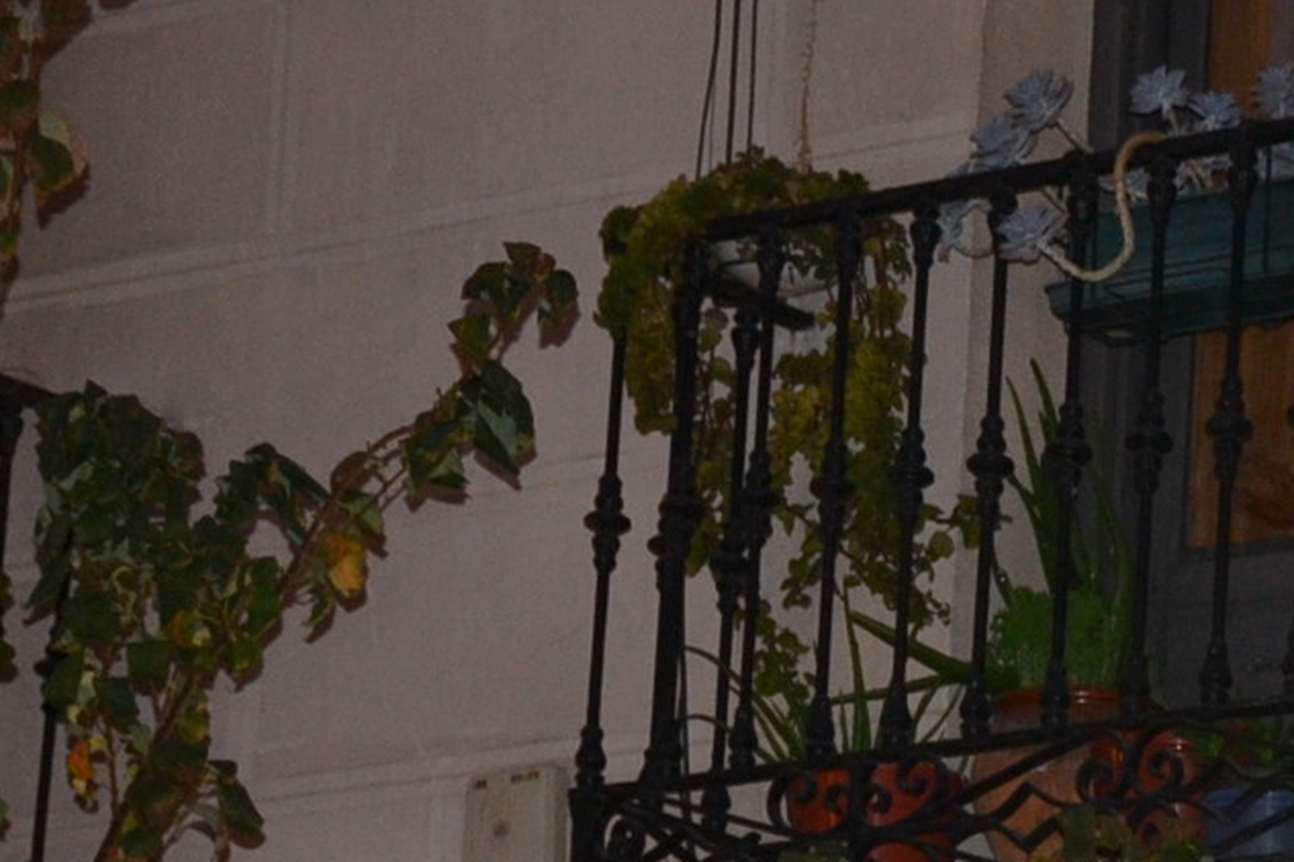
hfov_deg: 8.3
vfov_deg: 5.5
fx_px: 8835
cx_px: 1738
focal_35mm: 246
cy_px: 1301
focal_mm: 45
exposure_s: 1/60
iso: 560
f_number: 4.5
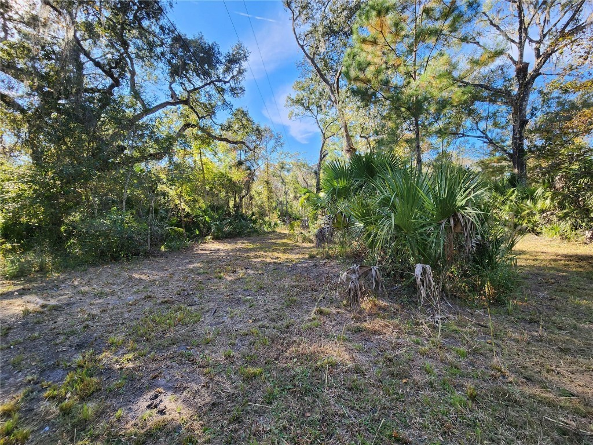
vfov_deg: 89.9
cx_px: 296
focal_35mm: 13
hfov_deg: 106.2
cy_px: 222
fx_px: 223
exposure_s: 1/289
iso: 50
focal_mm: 2.2
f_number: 2.2
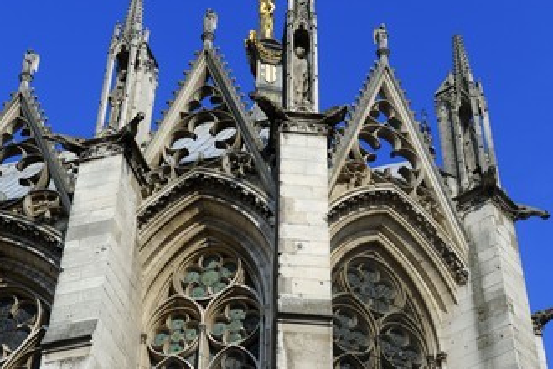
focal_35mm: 79
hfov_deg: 25.7
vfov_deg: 17.2
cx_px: 293
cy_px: 136
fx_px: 1213
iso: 200
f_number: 16
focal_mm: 62
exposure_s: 1/160
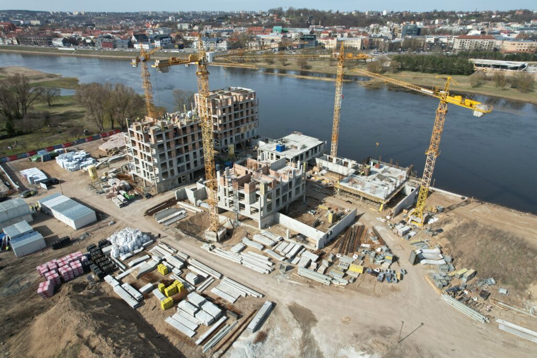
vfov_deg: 57.2
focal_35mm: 22
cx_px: 268
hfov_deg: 78.6
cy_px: 179
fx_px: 328
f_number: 2.8
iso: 100
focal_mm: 8.38
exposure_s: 1/1600
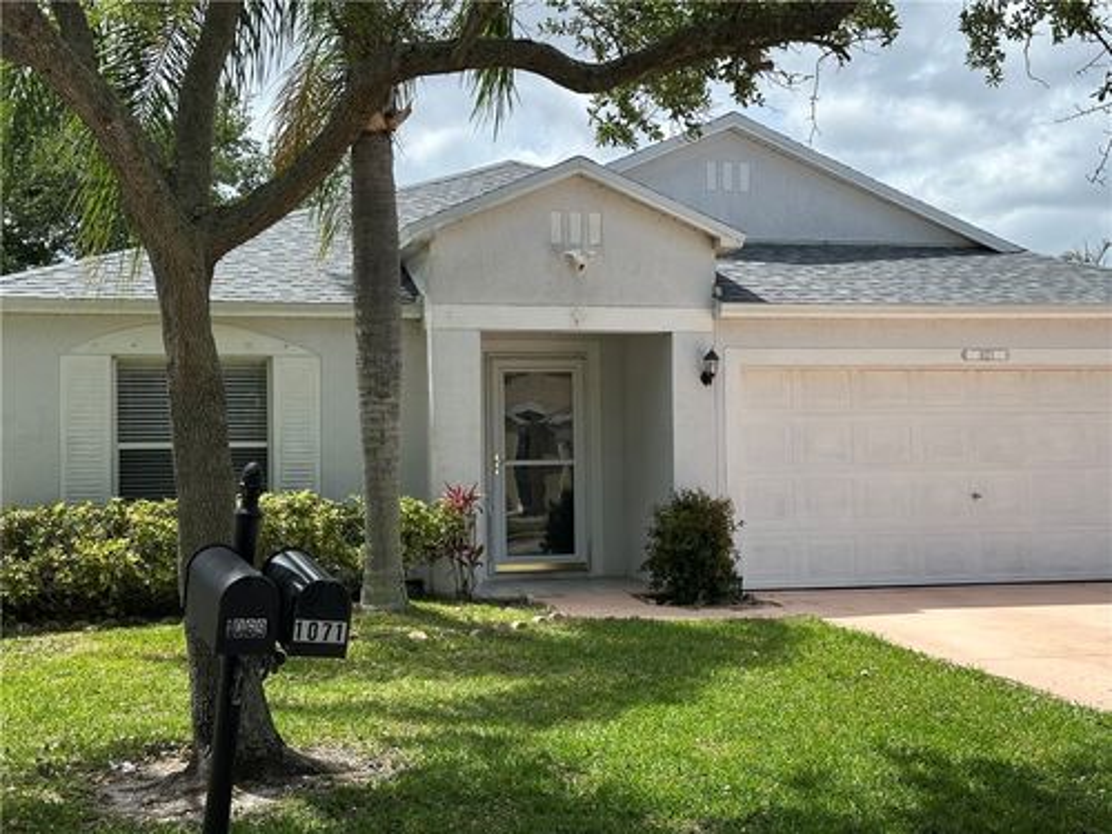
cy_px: 417
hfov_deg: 39.7
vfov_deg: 30.3
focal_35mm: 48
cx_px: 556
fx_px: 1542
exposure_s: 1/3731
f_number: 1.78
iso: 64
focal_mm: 6.86
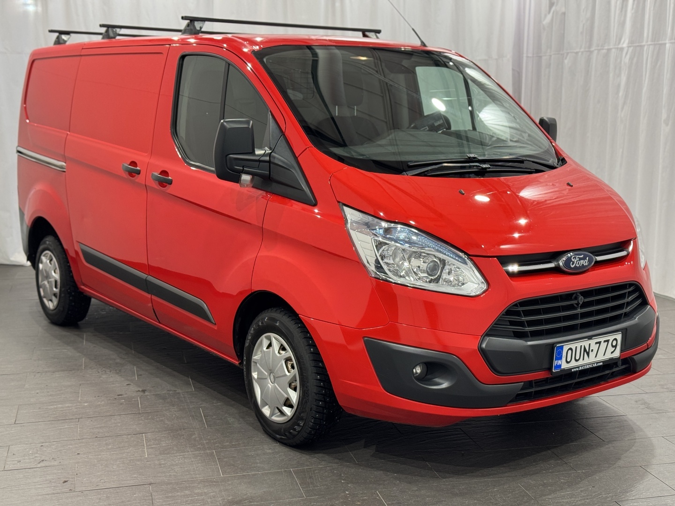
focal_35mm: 48
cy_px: 253
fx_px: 936
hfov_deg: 39.7
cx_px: 338
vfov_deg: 30.3
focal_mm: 6.76
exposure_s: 1/50
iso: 64
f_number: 1.78
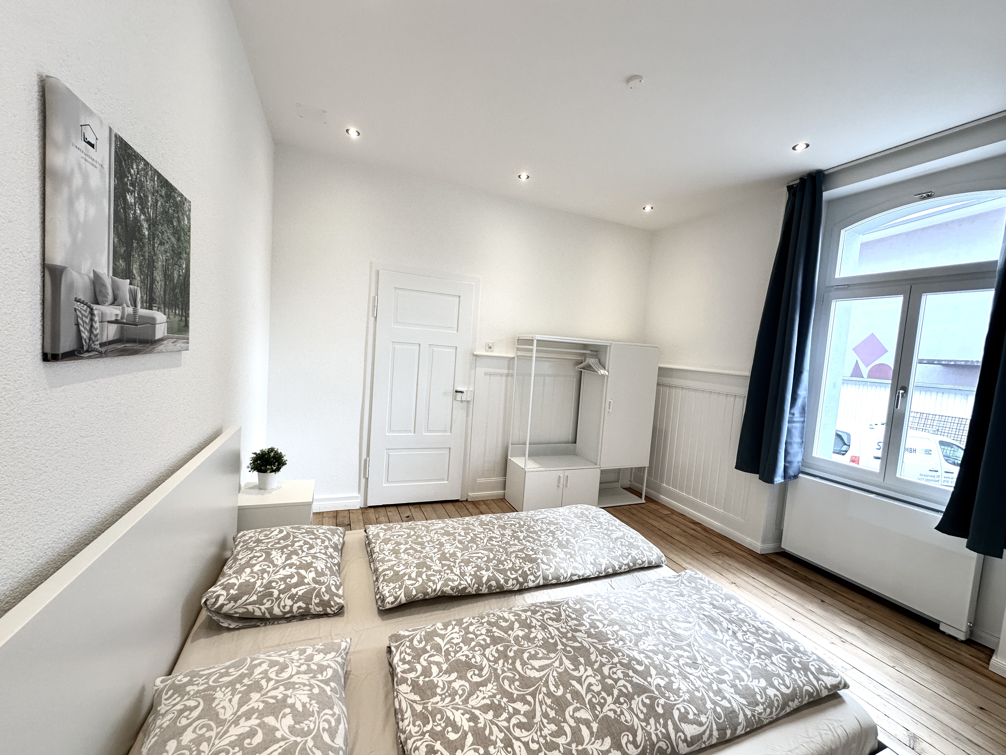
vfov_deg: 85.7
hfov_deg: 102.1
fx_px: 407
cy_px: 378
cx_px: 503
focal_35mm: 14
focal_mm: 2.22
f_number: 2.2
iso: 80
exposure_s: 1/99
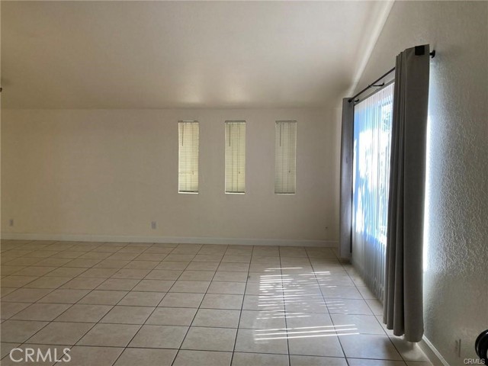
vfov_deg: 49.7
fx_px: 395
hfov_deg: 63.4
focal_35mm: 28
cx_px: 244
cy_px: 183
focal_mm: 3.99
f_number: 1.8
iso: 80
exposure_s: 1/97
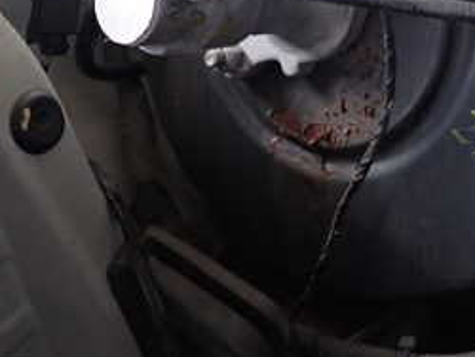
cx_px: 403
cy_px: -27
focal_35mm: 60
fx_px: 824
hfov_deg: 31.1
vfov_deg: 23.1
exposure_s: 1/100
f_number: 2
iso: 250
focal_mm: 4.5
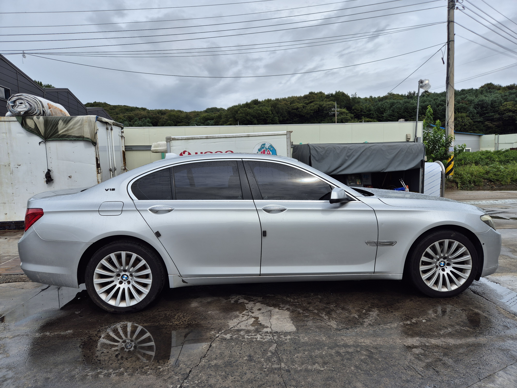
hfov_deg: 73.9
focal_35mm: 23
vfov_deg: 58.9
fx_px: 344
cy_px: 194
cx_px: 258
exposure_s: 1/2936
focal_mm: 5.4
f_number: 1.8
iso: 25
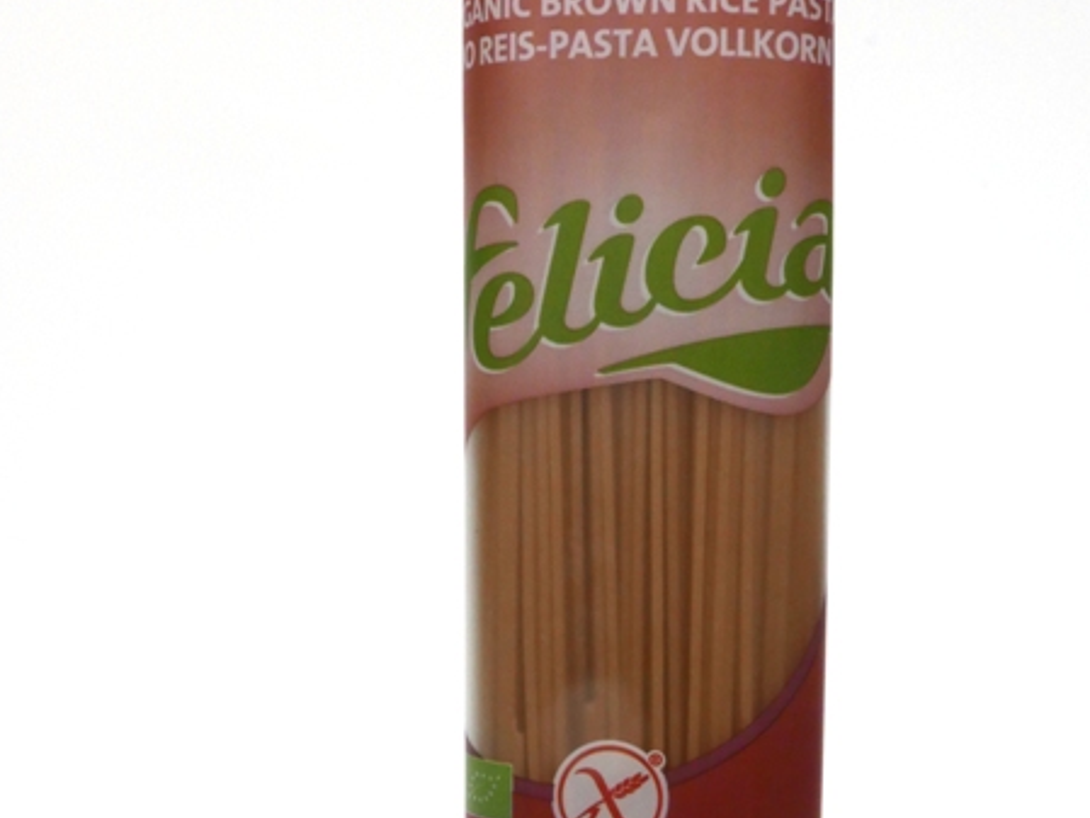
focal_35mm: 60
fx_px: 1890
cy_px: 551
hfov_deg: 32.1
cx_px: 637
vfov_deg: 24.3
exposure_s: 1/50
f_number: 16
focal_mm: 15.9
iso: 1600
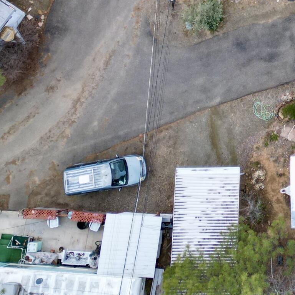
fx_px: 800
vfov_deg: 19.6
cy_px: -62
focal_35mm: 83
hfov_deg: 19.8
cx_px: 343
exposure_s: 1/350
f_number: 1.7
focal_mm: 6.72
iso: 130
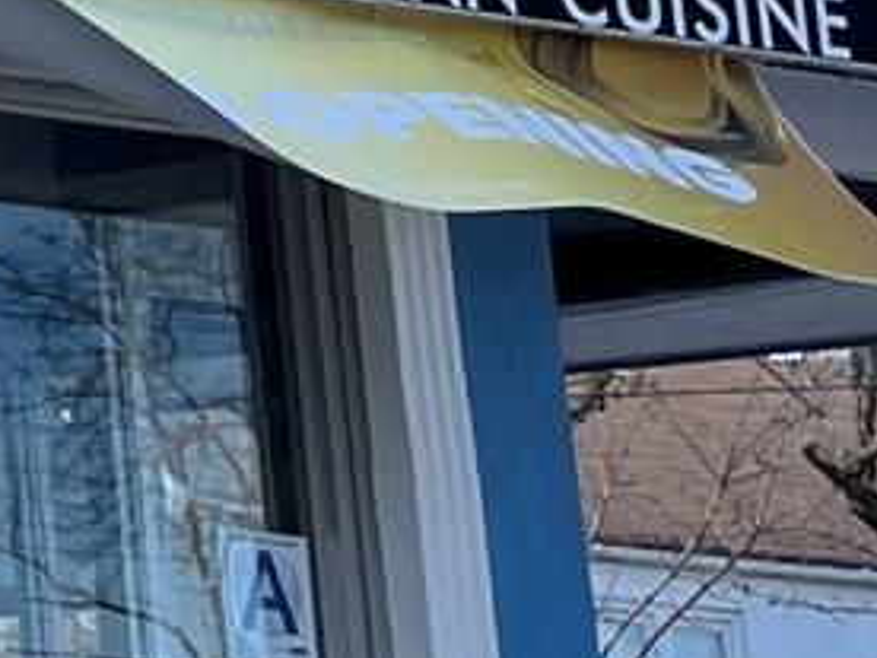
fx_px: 4890
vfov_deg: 7.4
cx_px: -2065
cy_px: -722
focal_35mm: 193
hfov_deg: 8.1
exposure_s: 1/1323
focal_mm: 5.1
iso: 32
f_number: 1.6
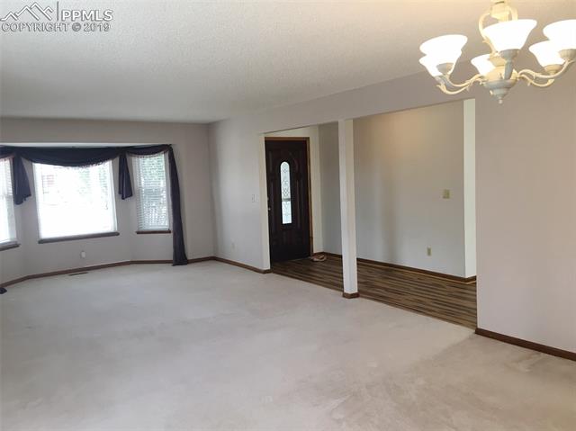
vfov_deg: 48.2
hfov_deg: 61.7
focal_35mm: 29
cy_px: 216
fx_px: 482
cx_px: 288
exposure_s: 1/30
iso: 25
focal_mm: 4.15
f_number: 2.2
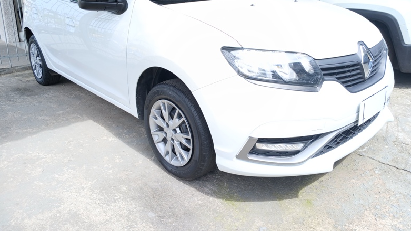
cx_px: 207
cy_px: 81
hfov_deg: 66.0
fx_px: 316
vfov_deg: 39.8
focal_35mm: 29
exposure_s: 1/135
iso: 20
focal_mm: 3.98
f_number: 1.8
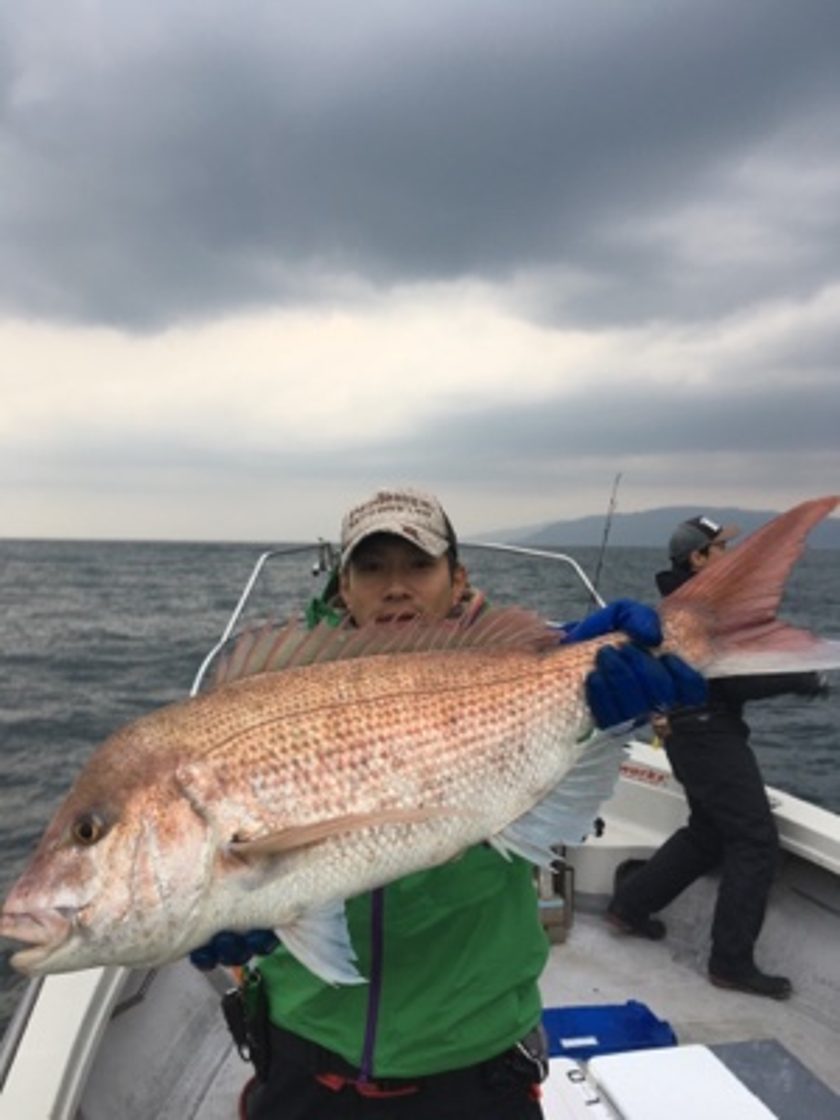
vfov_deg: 61.7
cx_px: 420
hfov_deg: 48.2
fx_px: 938
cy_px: 560
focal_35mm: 29
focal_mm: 4.15
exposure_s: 1/60
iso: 25
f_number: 2.2
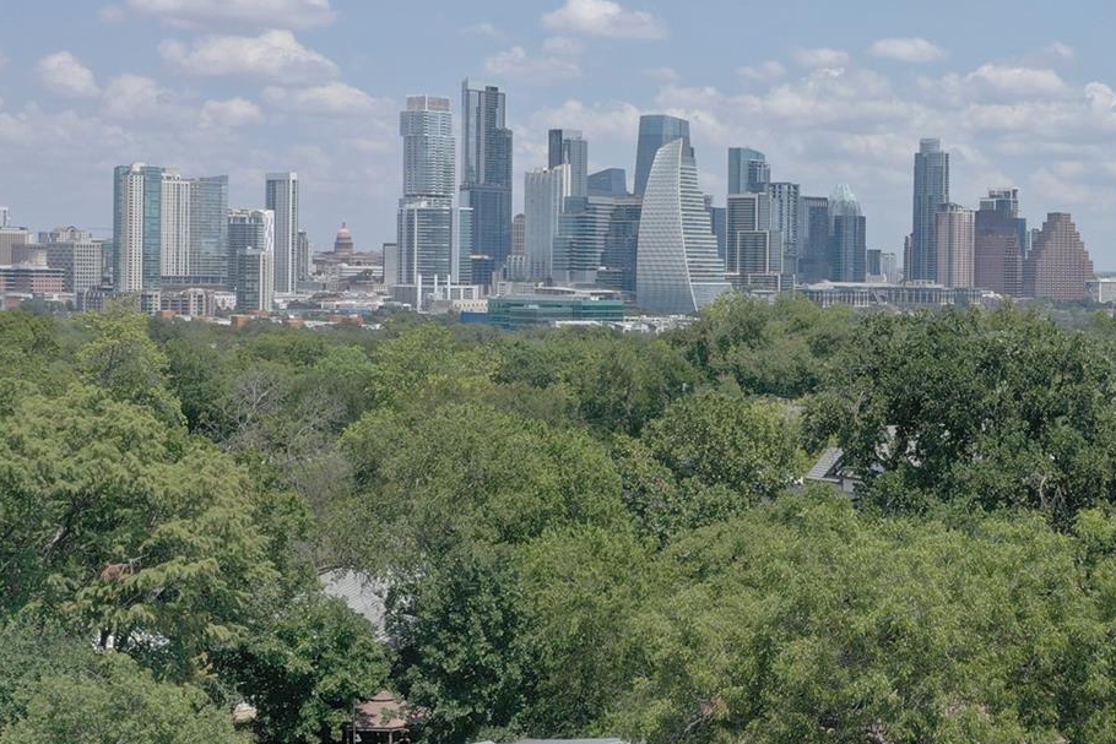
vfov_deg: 21.5
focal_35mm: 63
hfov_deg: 30.8
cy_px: 295
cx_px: 946
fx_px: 1953
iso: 100
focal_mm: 10.26
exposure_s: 1/500
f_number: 5.6
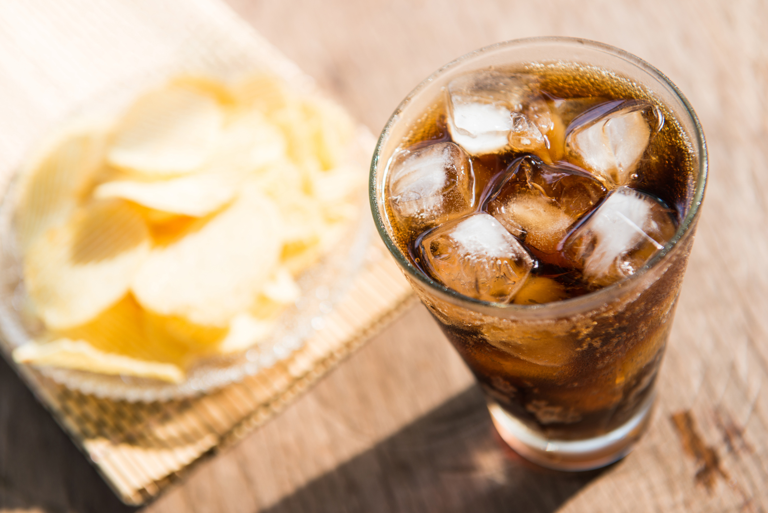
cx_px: 384
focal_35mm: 70
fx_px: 1494
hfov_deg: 28.8
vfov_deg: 19.5
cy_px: 256
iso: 100
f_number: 5
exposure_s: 1/125
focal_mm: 70
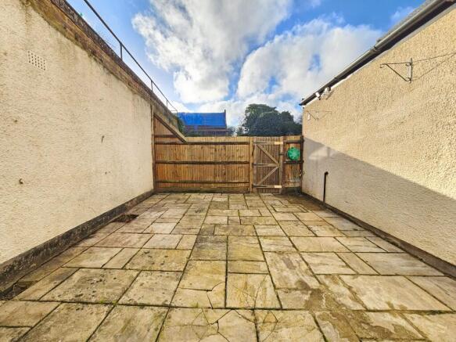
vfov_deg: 89.9
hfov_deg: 106.2
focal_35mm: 13
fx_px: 171
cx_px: 228
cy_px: 171
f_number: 2.2
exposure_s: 1/382
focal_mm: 2.2
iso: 50
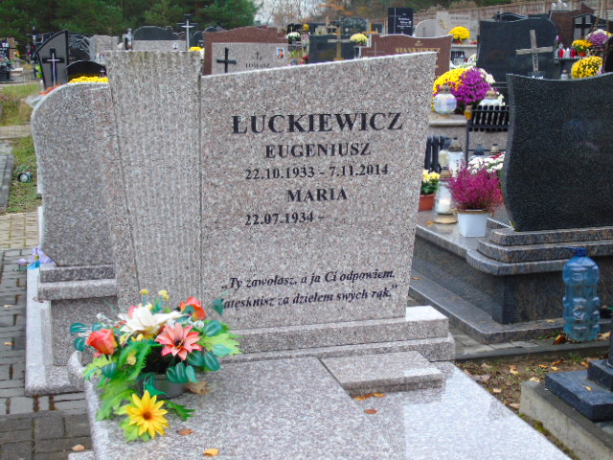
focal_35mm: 54
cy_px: 230
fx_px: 956
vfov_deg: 27.0
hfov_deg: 35.5
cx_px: 306
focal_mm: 9.6
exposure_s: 1/30
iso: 100
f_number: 4.3
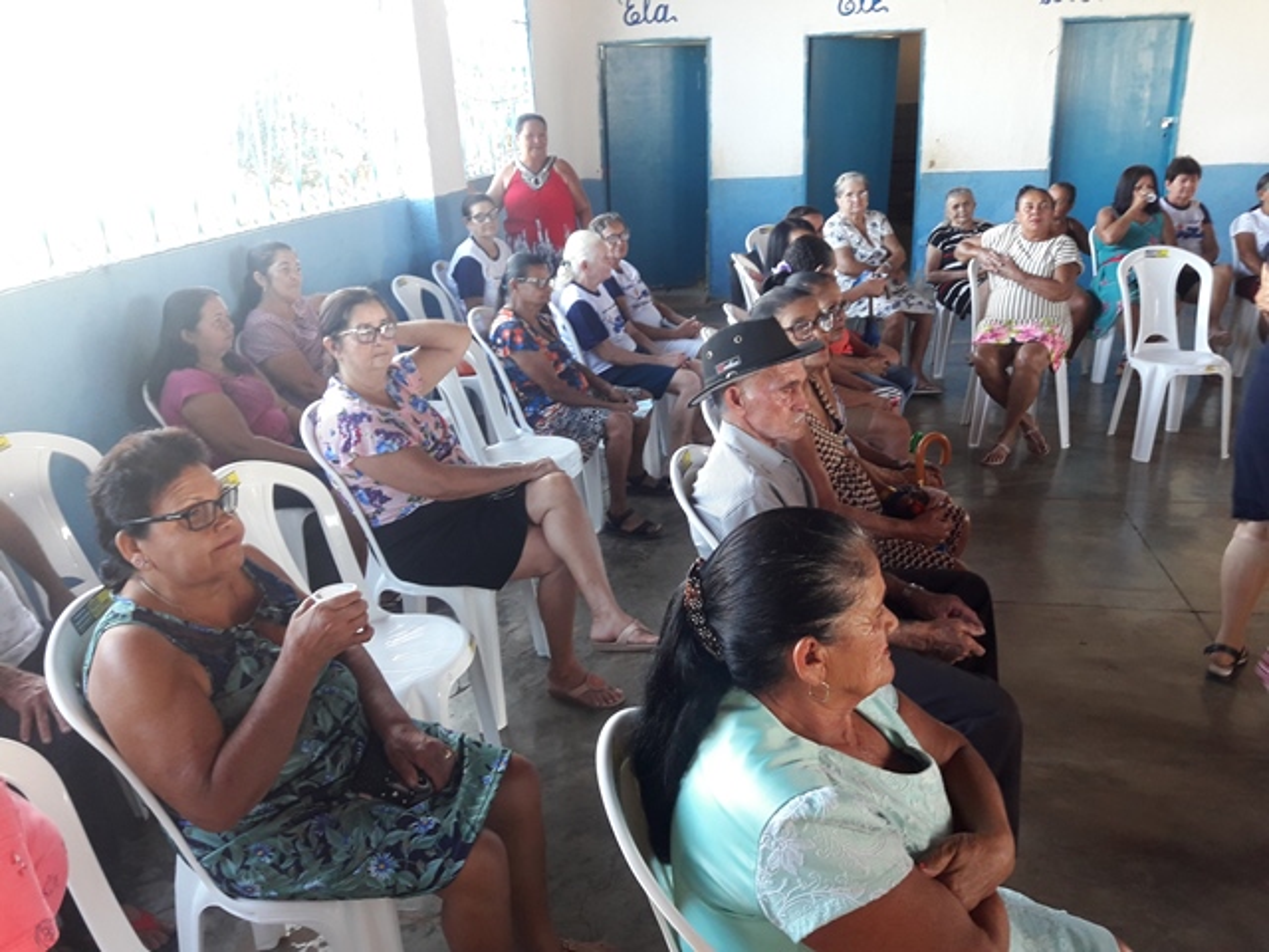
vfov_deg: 49.7
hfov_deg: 63.4
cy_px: 476
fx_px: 1026
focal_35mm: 28
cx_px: 634
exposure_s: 1/40
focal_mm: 3.7
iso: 80
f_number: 1.9
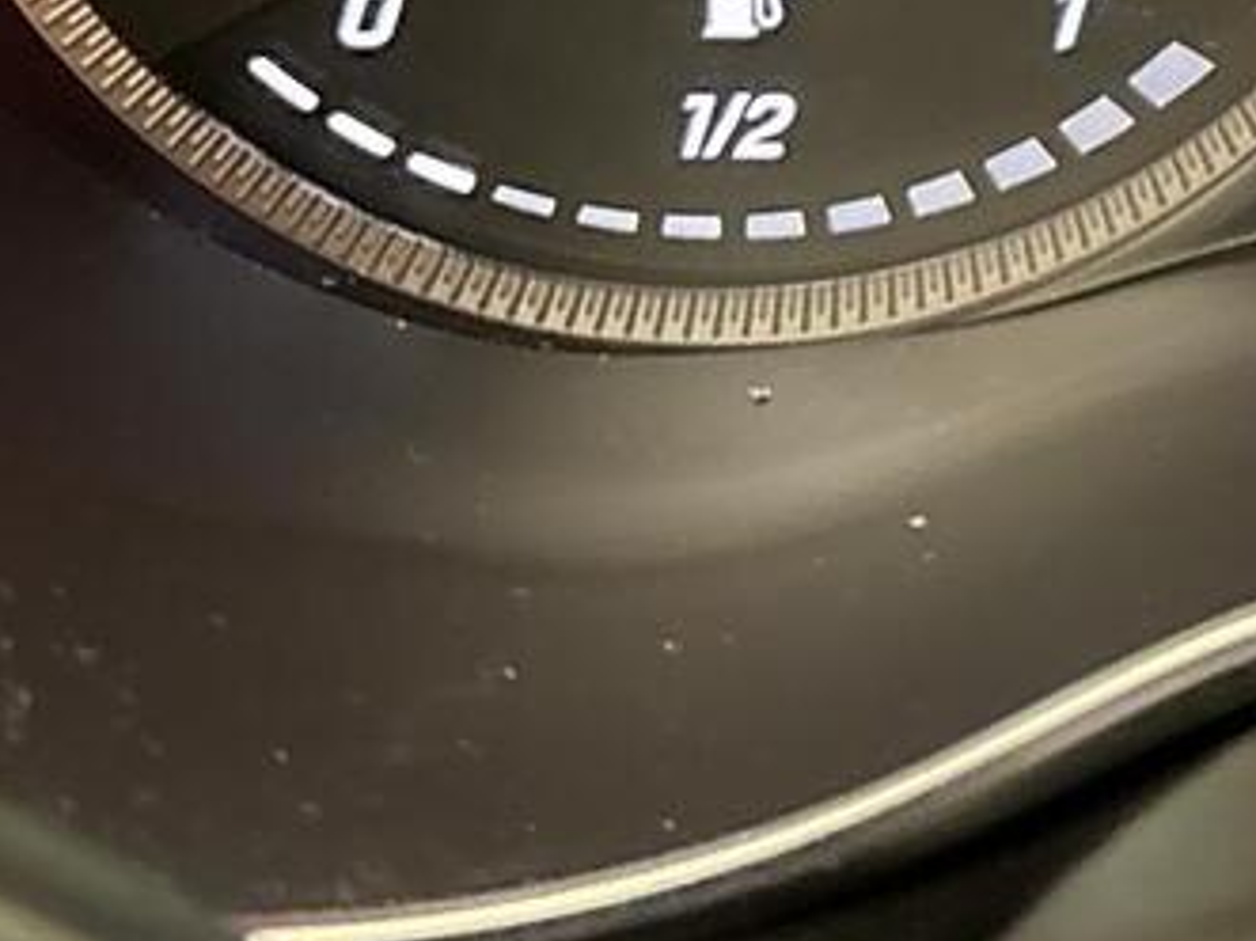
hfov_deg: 15.5
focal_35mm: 113
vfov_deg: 11.6
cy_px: -1006
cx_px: 2114
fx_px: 4099
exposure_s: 1/39
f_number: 1.6
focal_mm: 5.96
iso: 500
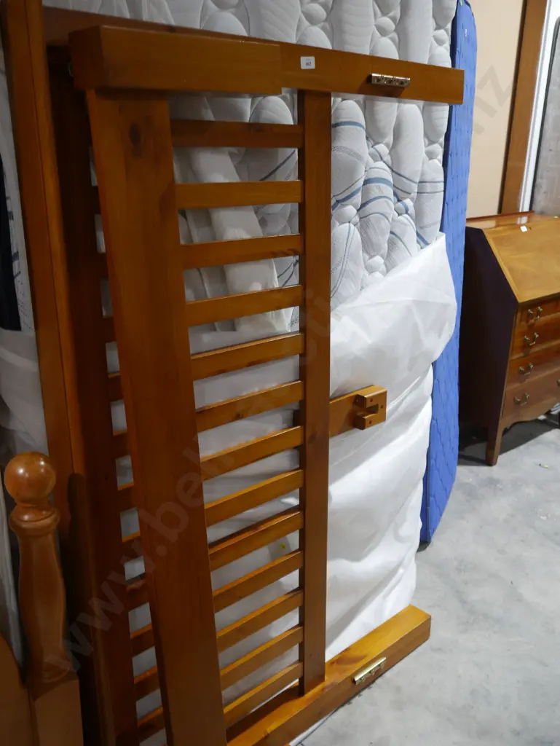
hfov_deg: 44.2
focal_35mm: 32
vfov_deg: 56.8
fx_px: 690
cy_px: 373
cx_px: 280
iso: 400
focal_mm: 16
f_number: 4
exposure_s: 1/60
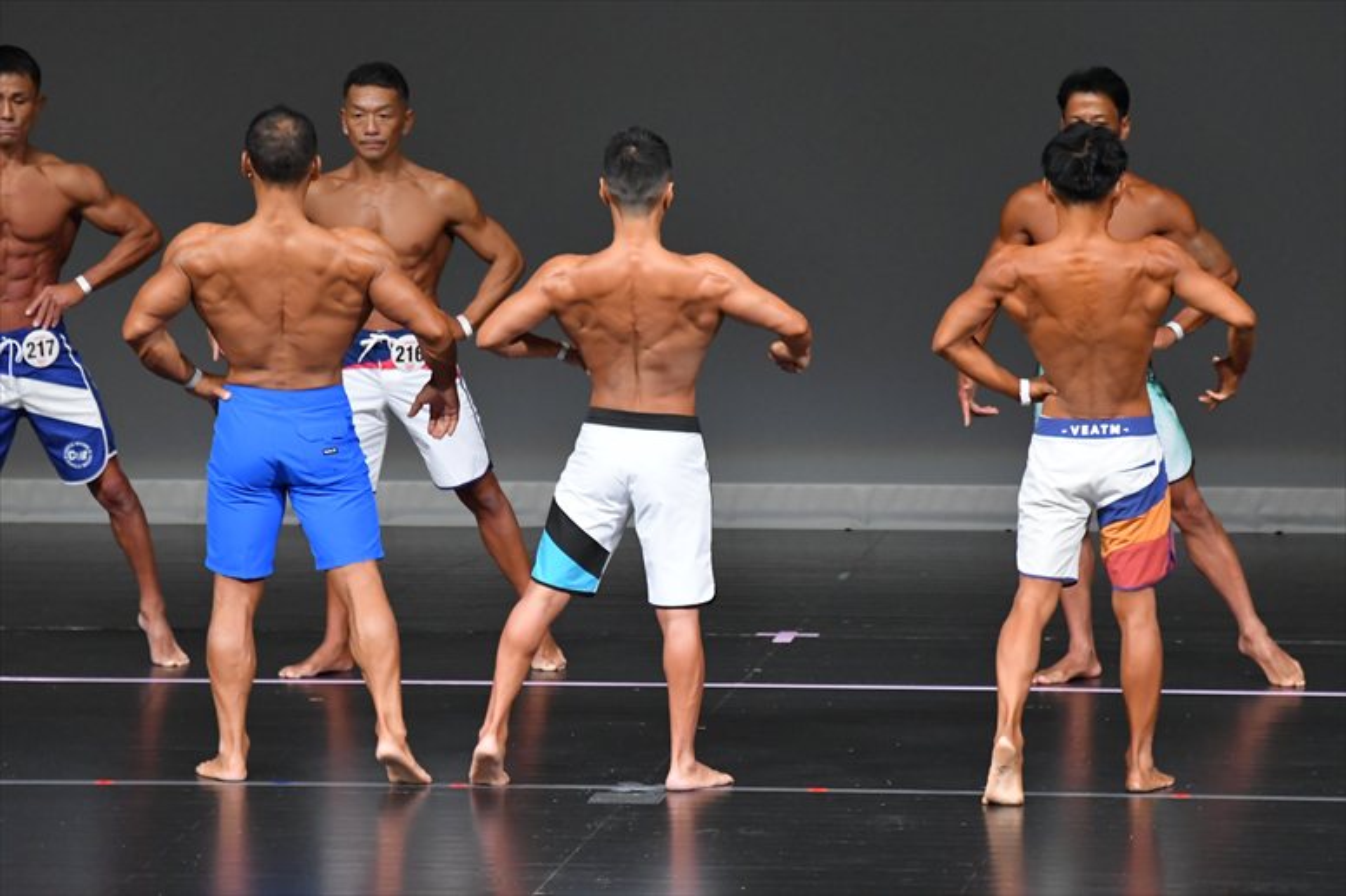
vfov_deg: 4.6
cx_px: 673
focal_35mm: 300
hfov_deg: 6.9
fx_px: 11211
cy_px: 448
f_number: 5.6
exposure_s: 1/400
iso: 4000
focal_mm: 200
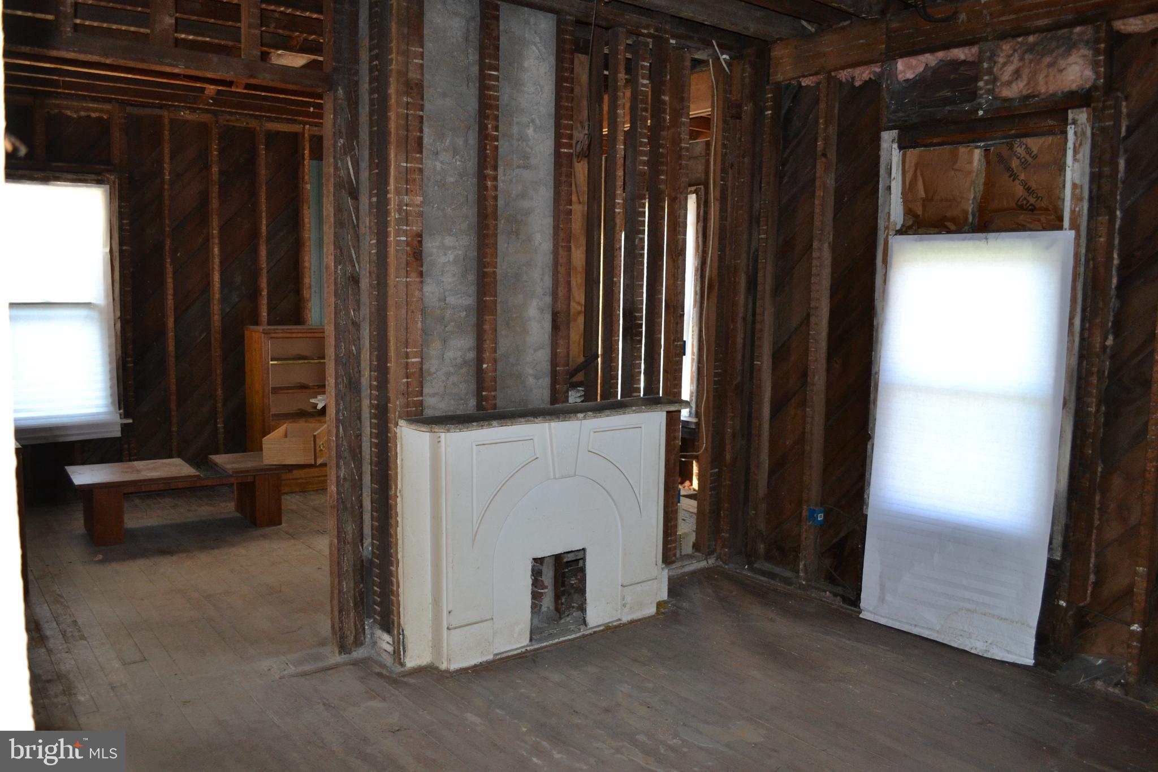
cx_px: 579
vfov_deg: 47.9
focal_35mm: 27
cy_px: 386
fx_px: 868
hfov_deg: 67.4
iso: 640
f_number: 3.5
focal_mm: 18
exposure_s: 1/60
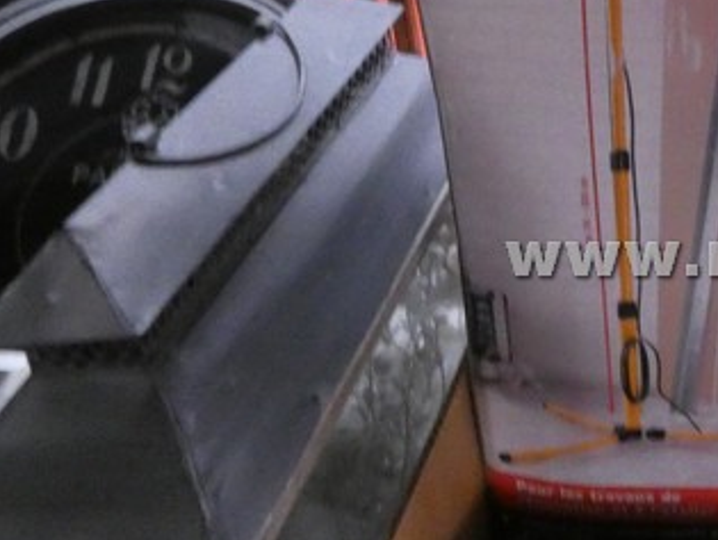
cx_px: 751
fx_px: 955
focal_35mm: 46
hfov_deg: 36.2
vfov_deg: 29.8
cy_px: 21
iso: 1600
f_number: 8
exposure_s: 1/30
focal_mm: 3.6
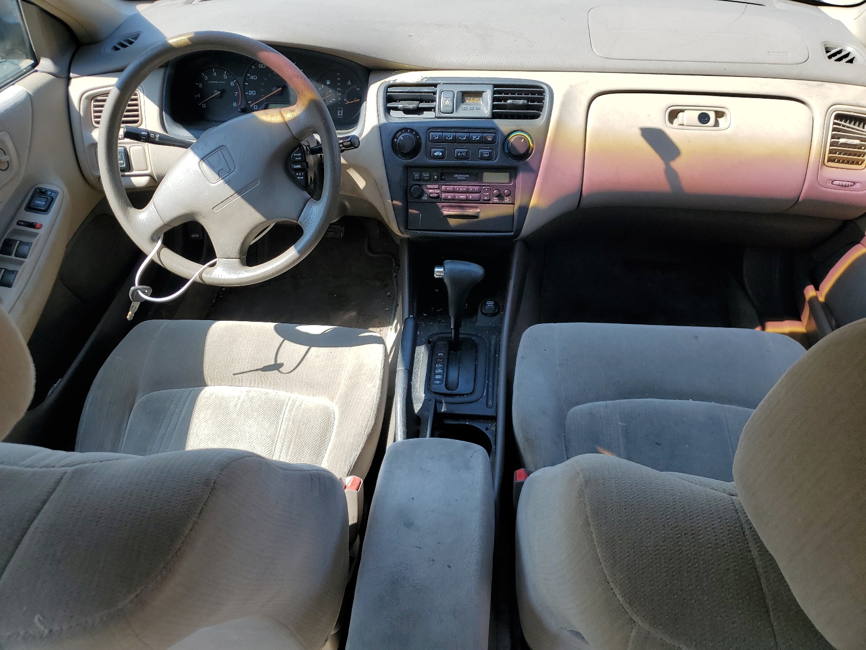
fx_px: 650
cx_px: 433
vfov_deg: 53.1
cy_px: 325
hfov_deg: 67.3
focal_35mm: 26
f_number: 1.5
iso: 50
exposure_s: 1/667
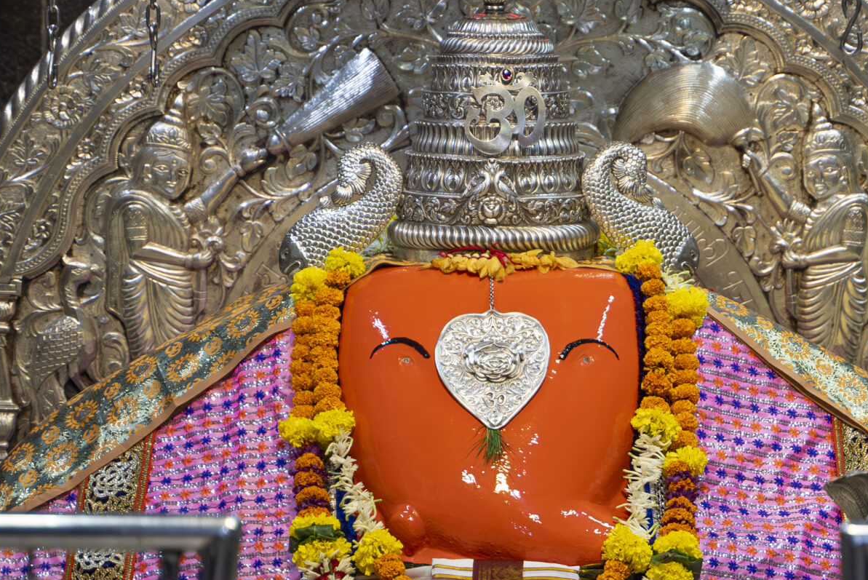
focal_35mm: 161
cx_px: 595
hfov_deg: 12.7
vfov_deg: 8.5
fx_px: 3884
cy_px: 243
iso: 1000
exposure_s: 1/80
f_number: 2.8
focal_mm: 75
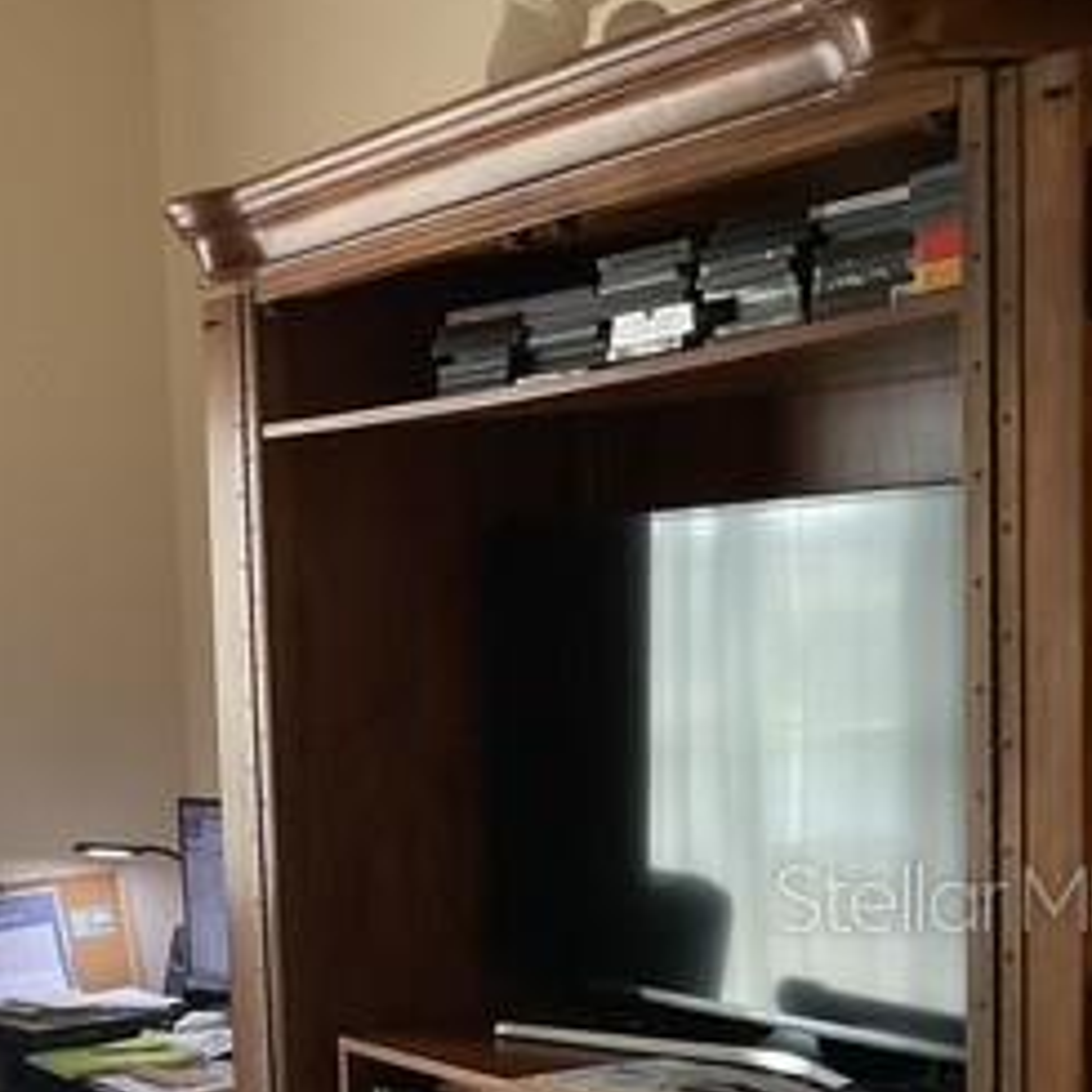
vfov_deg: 25.2
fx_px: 2391
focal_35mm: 67
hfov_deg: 23.4
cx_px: -232
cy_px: 896
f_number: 1.8
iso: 64
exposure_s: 1/120
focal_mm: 3
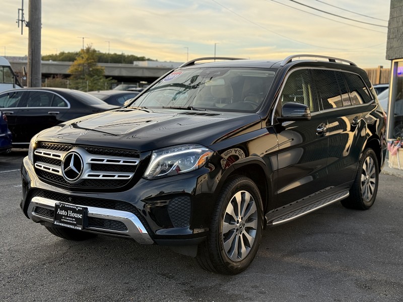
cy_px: 151
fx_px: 559
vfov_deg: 30.3
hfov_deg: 39.7
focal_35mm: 48
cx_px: 202
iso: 80
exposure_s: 1/490
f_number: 1.78
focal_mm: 6.76
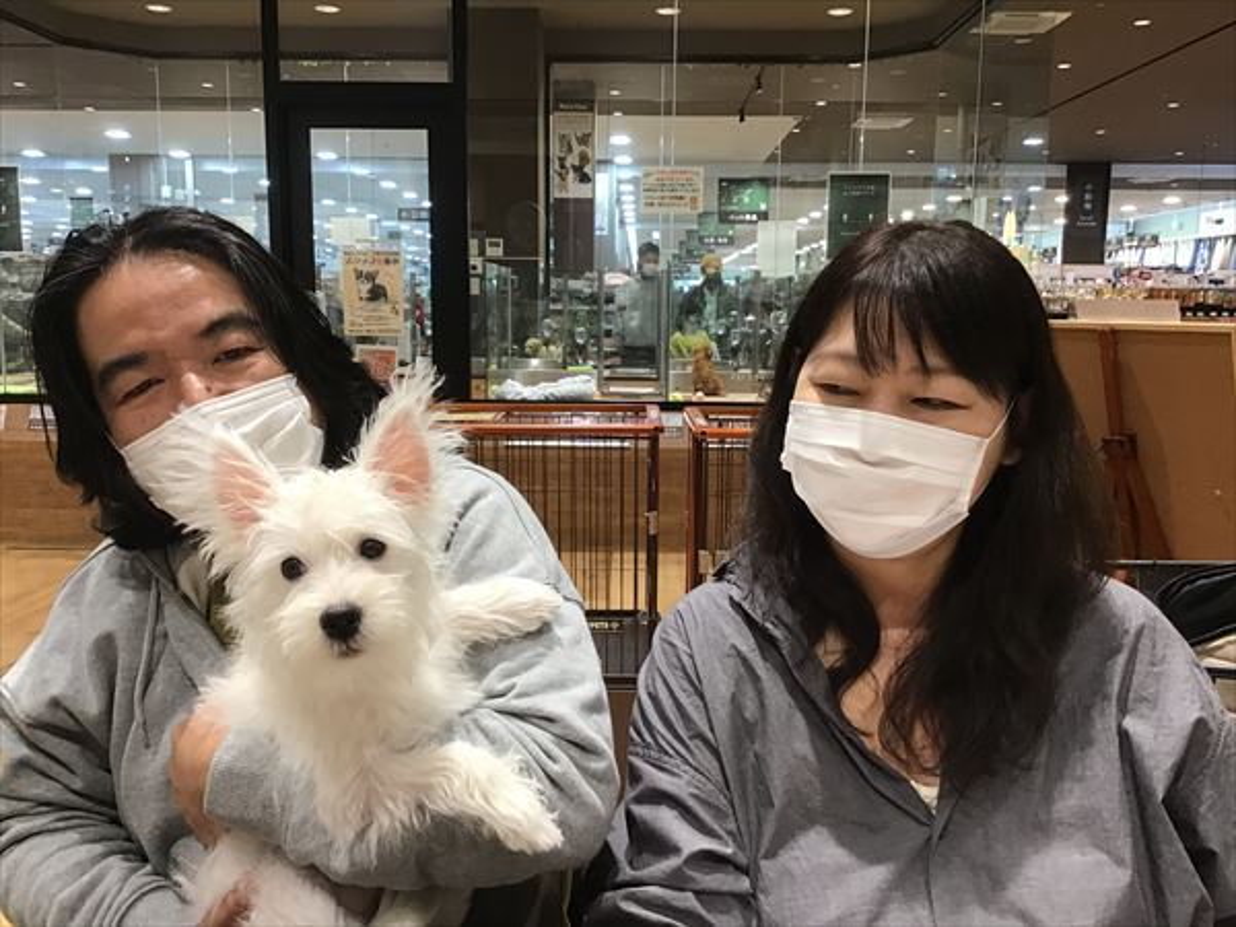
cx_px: 618
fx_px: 1107
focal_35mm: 31
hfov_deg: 58.4
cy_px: 464
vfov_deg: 45.4
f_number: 2.4
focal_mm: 3.3
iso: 64
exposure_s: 1/30
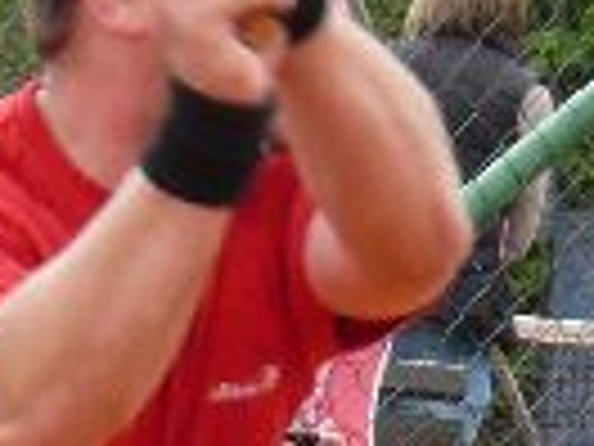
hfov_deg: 2.1
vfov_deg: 1.6
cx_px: 220
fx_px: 16336
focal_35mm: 952
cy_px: 653
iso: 160
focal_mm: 25.9
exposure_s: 1/250
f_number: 4
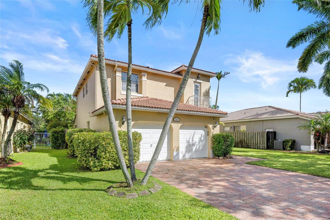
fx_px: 174
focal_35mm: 19
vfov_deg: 64.5
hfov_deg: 86.9
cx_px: 165
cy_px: 110
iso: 64
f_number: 8
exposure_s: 1/250
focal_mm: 19
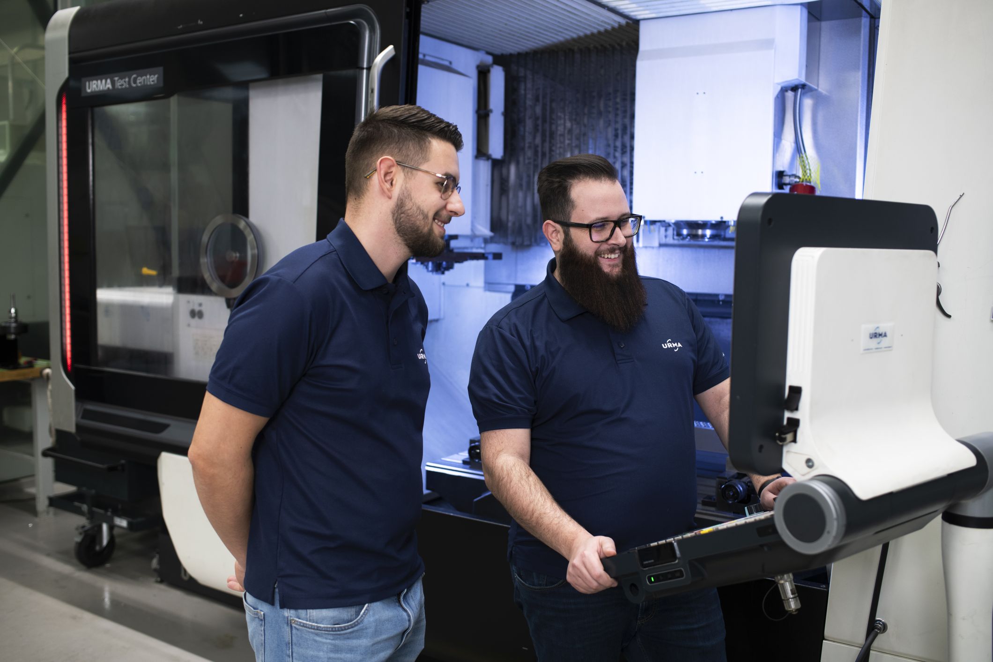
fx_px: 965
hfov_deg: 54.4
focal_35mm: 35
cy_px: 331
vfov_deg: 37.8
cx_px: 496
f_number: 3.2
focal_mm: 35
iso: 320
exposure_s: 1/100
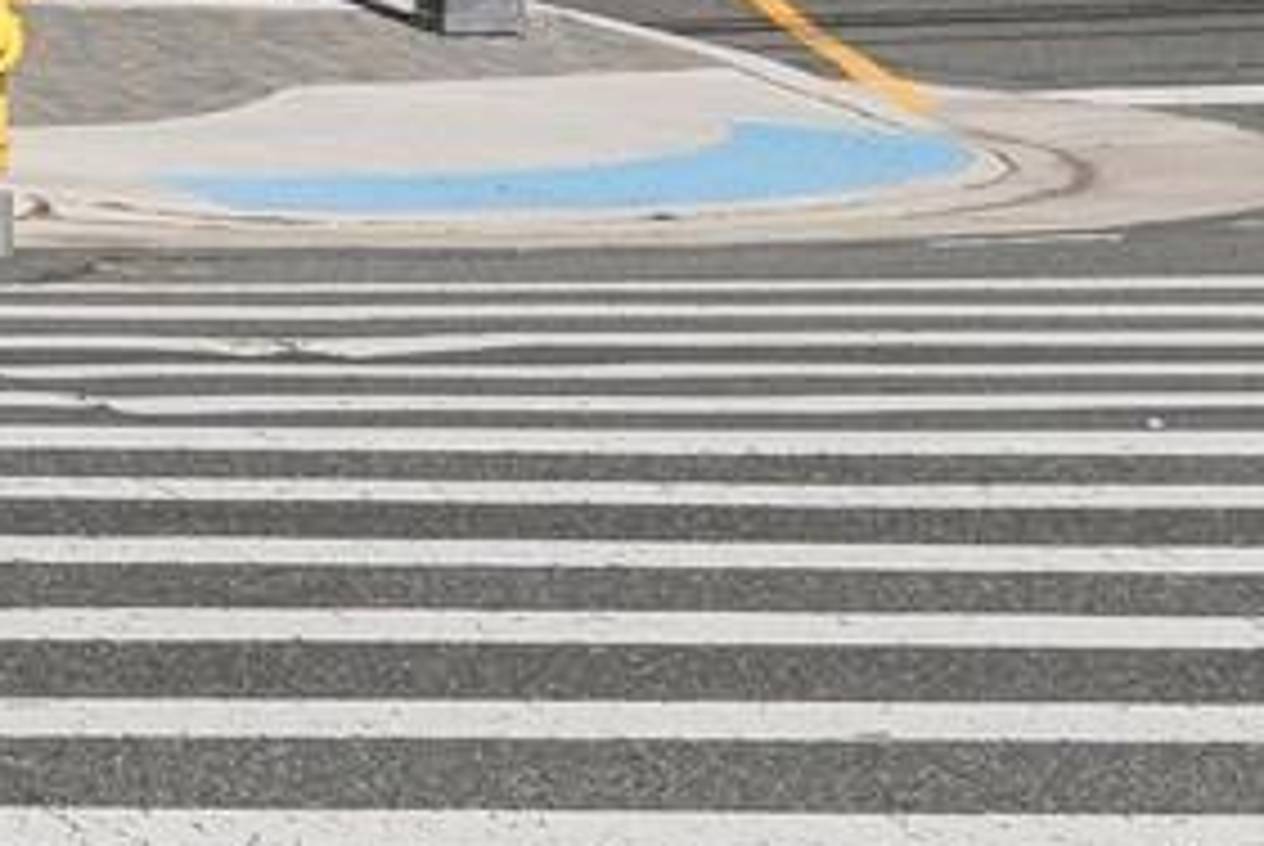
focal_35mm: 211
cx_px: -2326
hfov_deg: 8.4
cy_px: -1640
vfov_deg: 6.1
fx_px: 7416
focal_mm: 29
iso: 250
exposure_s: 1/320
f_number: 16
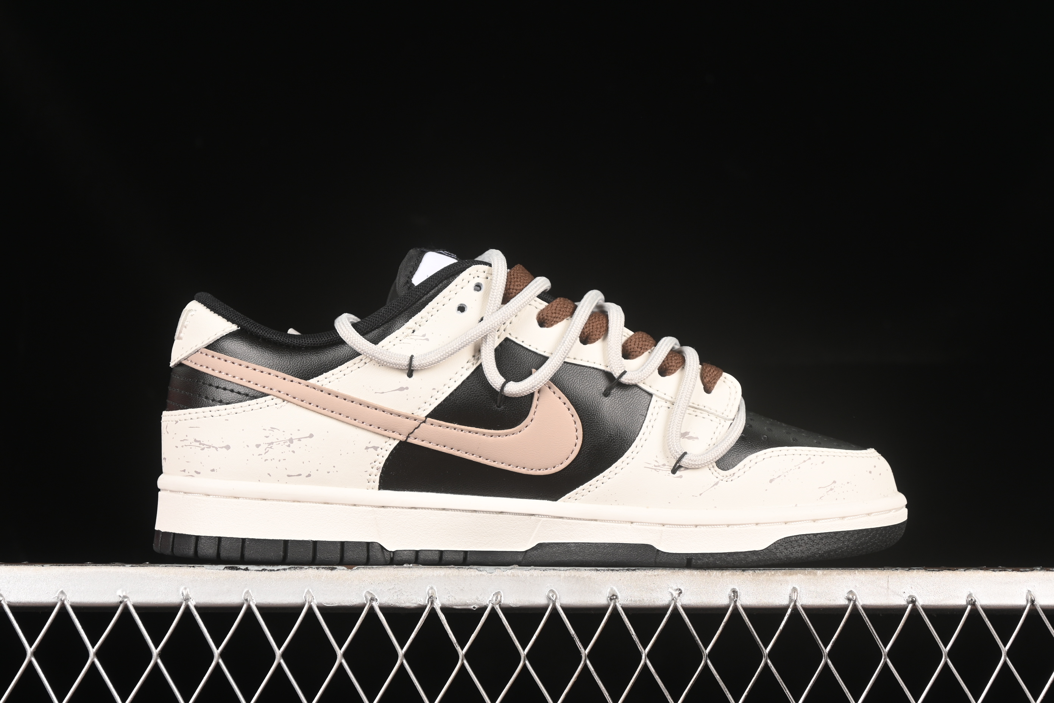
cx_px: 527
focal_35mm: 75
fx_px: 2196
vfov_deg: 18.2
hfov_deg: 27.0
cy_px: 352
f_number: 6.3
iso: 160
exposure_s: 1/60
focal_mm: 50
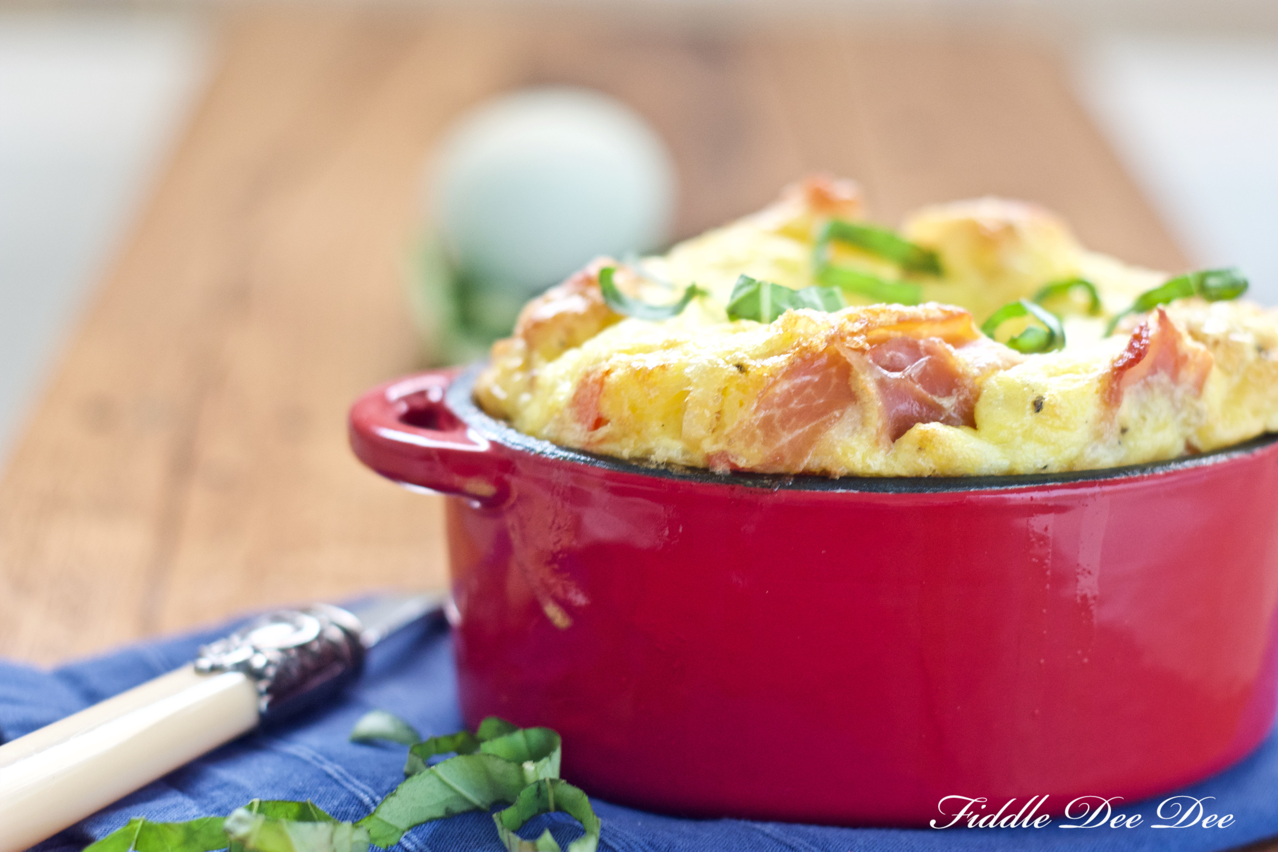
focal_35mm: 75
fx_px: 2662
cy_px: 426
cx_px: 639
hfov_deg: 27.0
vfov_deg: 18.2
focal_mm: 50
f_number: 2.8
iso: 1000
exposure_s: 1/20
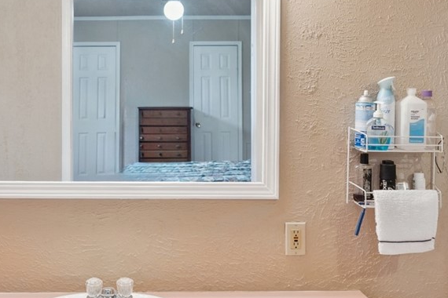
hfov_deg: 37.7
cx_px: 149
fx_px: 649
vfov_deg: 25.8
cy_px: 107
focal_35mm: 52
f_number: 2.8
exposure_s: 1/25
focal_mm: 14.6
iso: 400
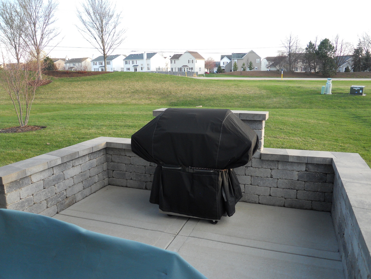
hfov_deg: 63.4
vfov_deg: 49.7
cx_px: 186
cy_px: 140
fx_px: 300
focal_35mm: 28
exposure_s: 1/250
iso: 160
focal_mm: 5
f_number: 2.7
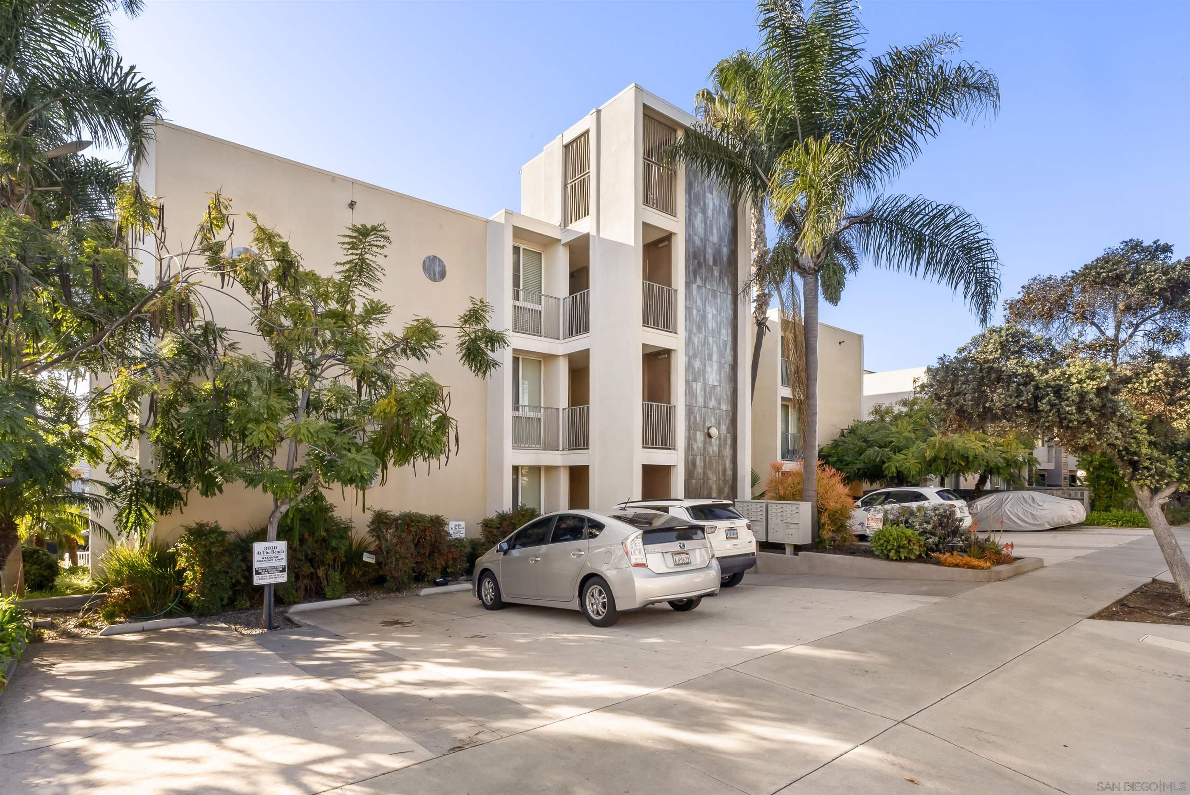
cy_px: 398
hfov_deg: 93.3
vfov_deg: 70.5
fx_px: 562
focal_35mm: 17
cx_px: 595
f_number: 22
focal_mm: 17
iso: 500
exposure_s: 1/30
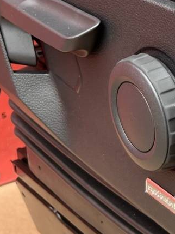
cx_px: 310
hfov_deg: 13.7
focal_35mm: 97
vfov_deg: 20.2
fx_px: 654
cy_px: 94
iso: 50
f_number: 1.6
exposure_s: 1/122
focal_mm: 5.1
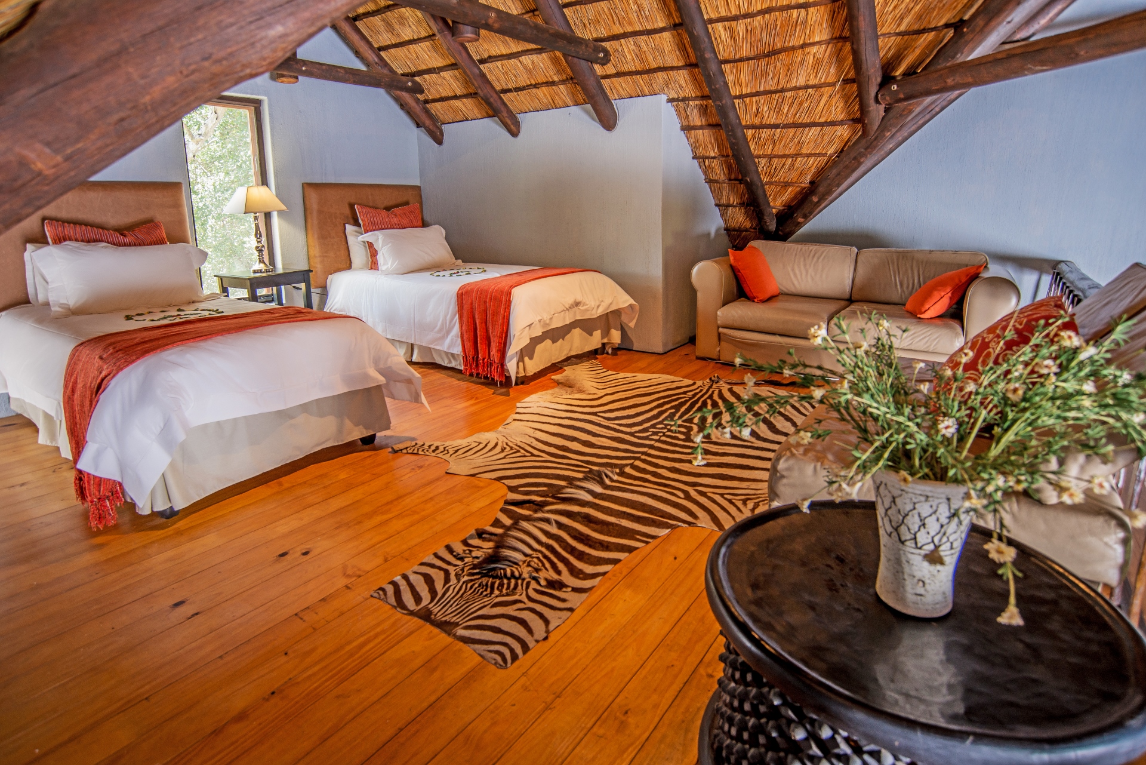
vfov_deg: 67.4
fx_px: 573
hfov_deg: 90.0
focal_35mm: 18
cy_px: 382
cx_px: 573
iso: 200
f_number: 6.3
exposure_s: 1/10
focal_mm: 18
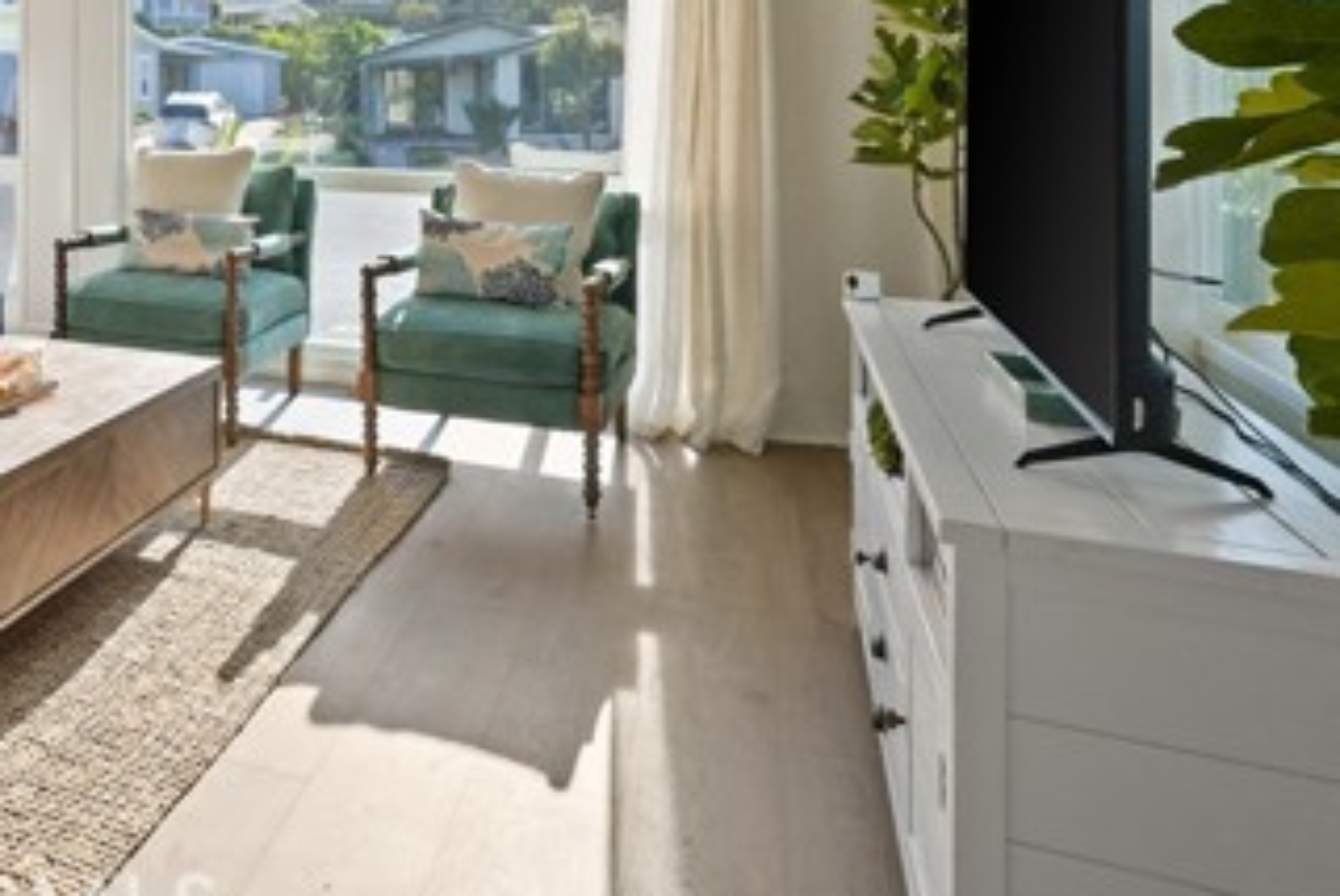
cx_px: 168
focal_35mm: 32
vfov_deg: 38.2
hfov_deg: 52.5
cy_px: 77
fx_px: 1192
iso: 100
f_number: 5
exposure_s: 1/25
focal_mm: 16
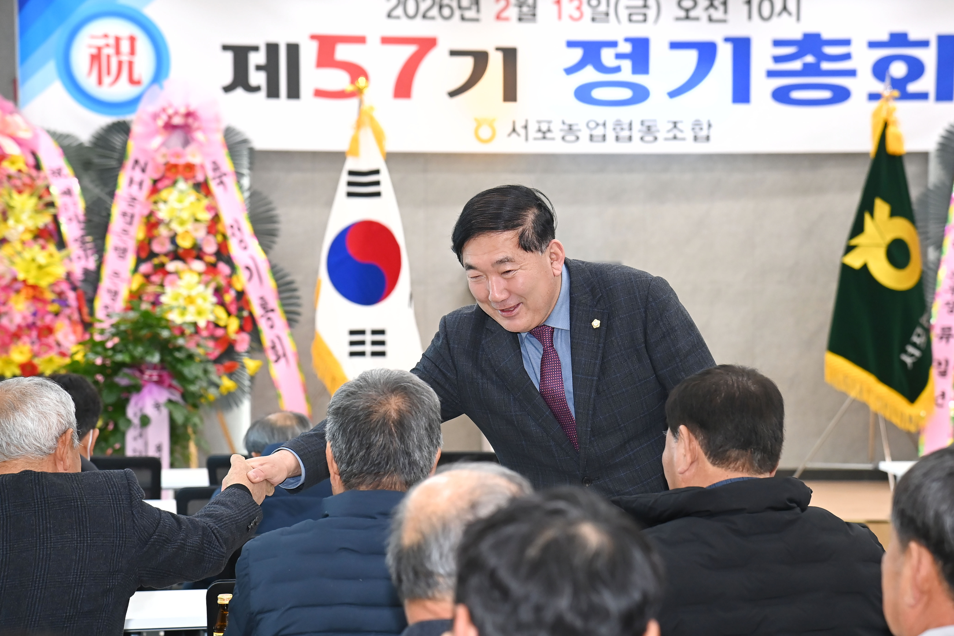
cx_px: 477
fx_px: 2782
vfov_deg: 13.0
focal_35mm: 105
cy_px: 318
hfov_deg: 19.5
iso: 2500
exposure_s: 1/250
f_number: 6.3
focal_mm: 105
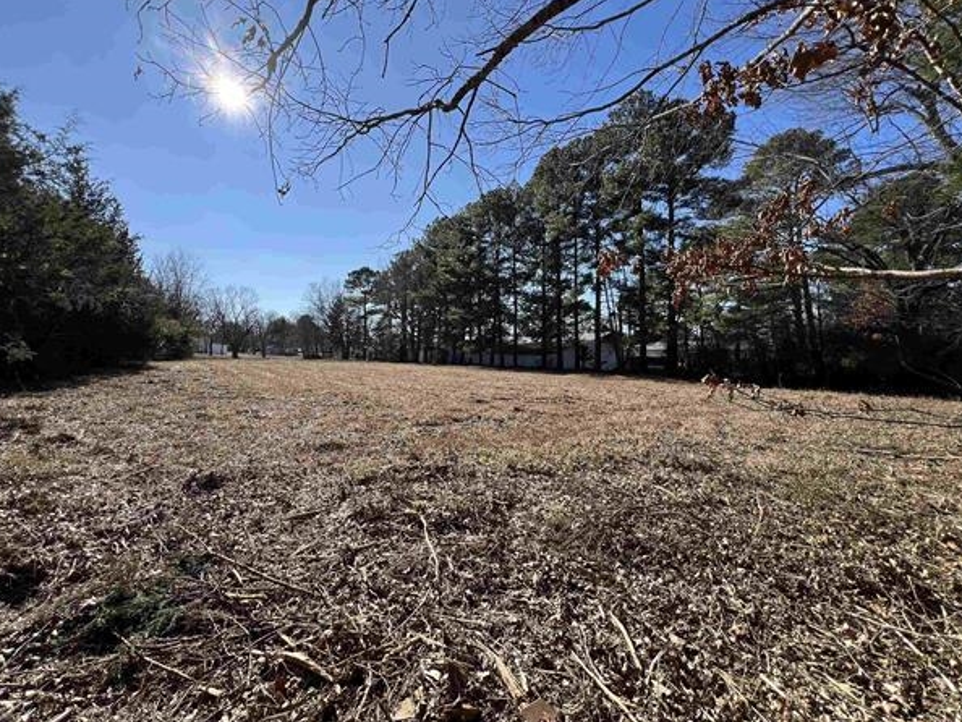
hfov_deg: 102.0
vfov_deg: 85.6
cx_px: 466
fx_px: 389
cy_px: 335
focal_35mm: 14
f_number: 1.8
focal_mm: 1.57
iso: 32
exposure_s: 1/1263
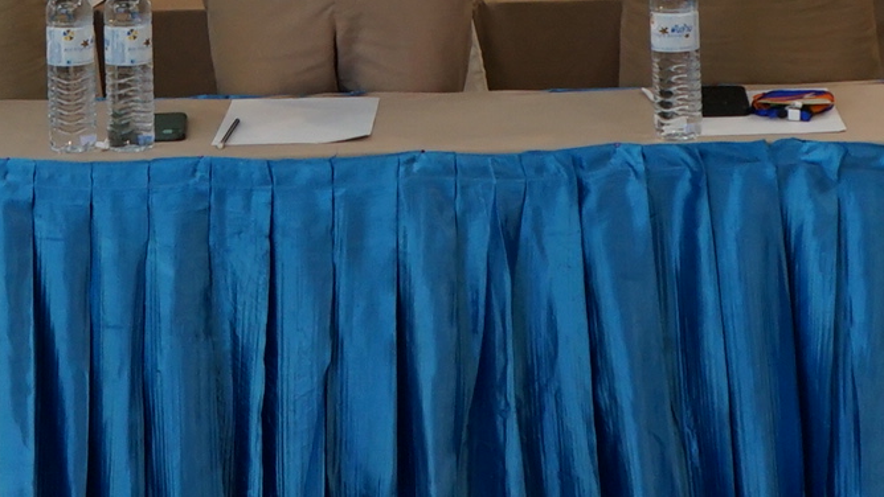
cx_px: 355
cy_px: -575
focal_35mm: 132
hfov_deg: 16.2
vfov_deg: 8.6
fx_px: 3095
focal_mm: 28
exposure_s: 1/60
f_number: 4
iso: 800
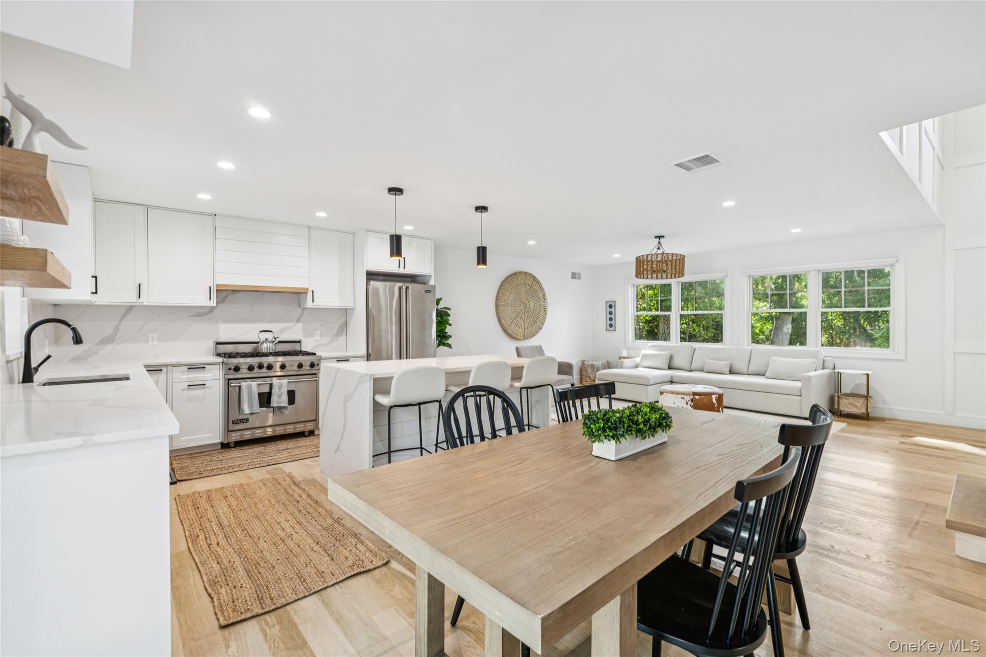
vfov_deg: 73.7
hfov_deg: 96.7
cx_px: 493
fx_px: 438
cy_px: 328
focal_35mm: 16
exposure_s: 1/6
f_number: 8
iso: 125
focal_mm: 16
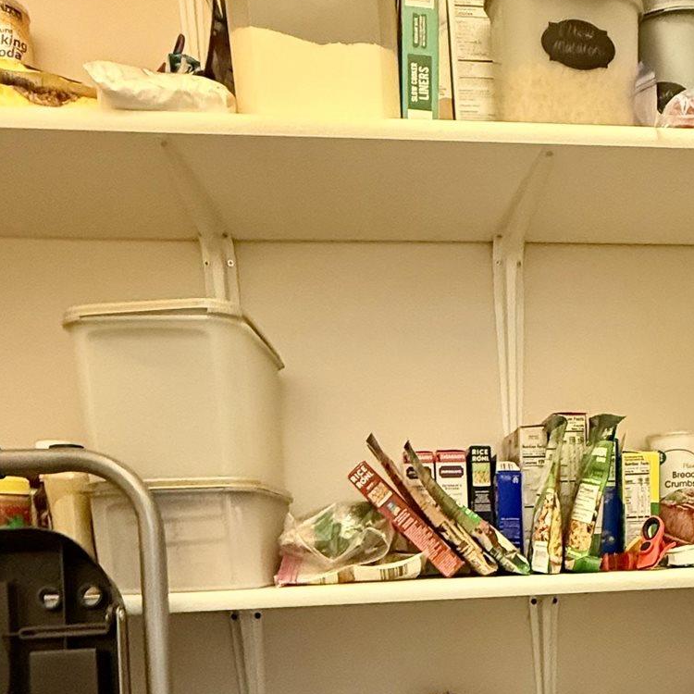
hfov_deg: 42.6
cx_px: 517
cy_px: 682
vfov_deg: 39.2
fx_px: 862
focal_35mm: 38
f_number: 2.2
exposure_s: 1/60
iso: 1250
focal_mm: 2.22
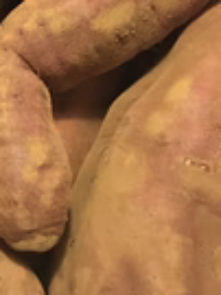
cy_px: -9
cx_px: 68
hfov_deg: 17.1
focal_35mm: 86
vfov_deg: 21.8
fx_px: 733
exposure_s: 1/15
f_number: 2.2
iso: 320
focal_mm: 4.15
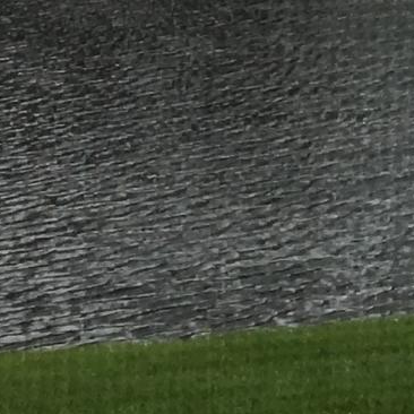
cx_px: 929
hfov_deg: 7.8
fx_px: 2842
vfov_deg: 8.0
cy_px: -338
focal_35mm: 210
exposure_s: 1/1672
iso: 25
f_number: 2.2
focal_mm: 4.15
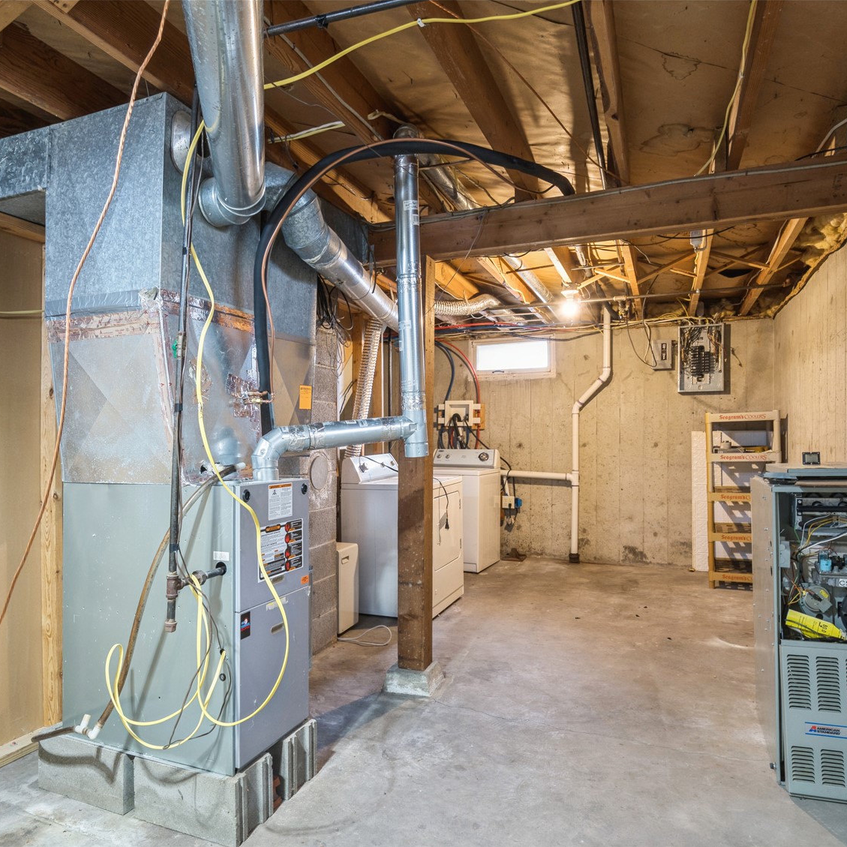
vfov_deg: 67.3
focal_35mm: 23
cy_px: 424
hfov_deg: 67.0
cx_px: 375
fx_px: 637
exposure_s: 1/2
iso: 400
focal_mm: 18
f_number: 8
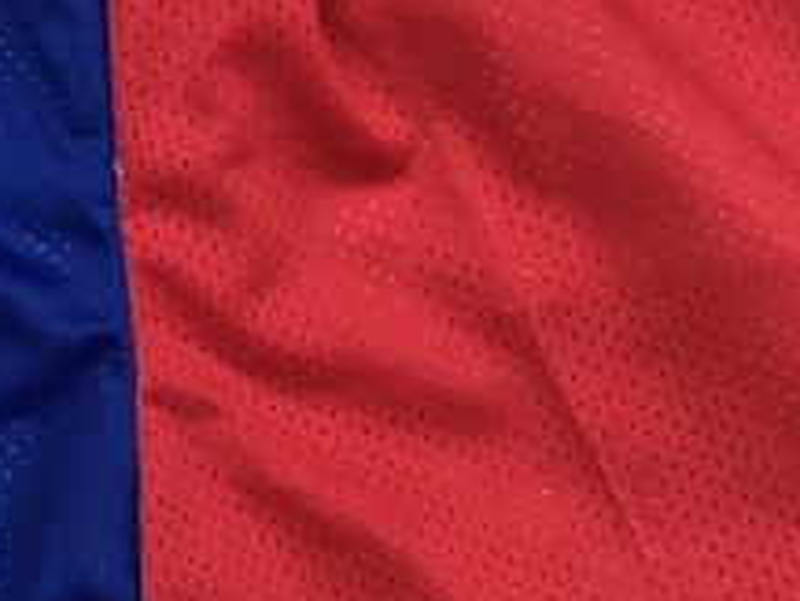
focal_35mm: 103
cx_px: 100
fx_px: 2382
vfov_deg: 14.4
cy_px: 361
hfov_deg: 18.8
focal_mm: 3.99
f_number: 1.8
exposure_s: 1/33
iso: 32
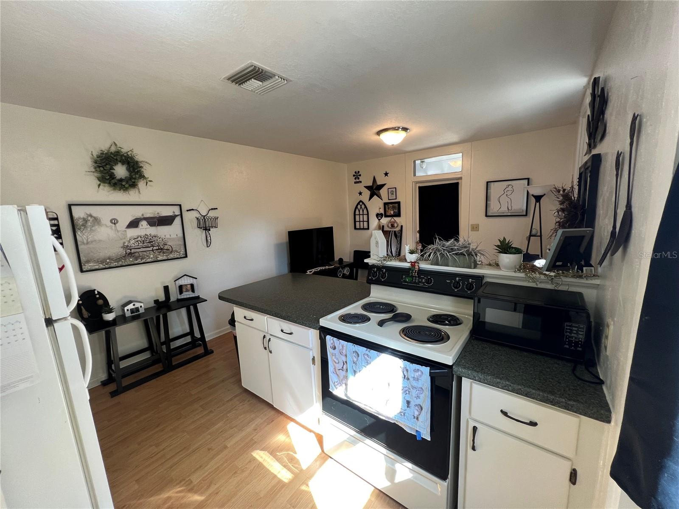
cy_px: 254
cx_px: 340
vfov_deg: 89.9
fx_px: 255
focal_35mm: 13
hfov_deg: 106.2
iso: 160
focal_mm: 1.57
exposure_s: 1/120
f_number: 1.8
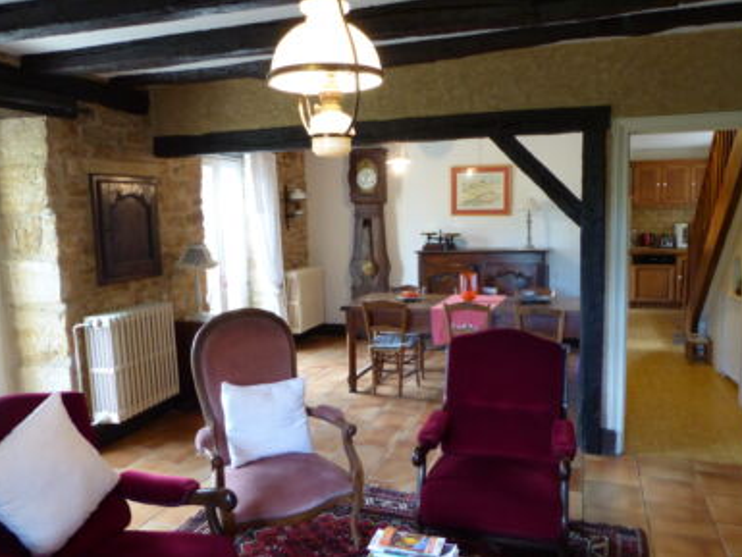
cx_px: 380
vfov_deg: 51.4
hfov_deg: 65.3
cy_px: 272
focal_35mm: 27
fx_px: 579
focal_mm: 4.5
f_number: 2.8
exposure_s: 1/20
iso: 400
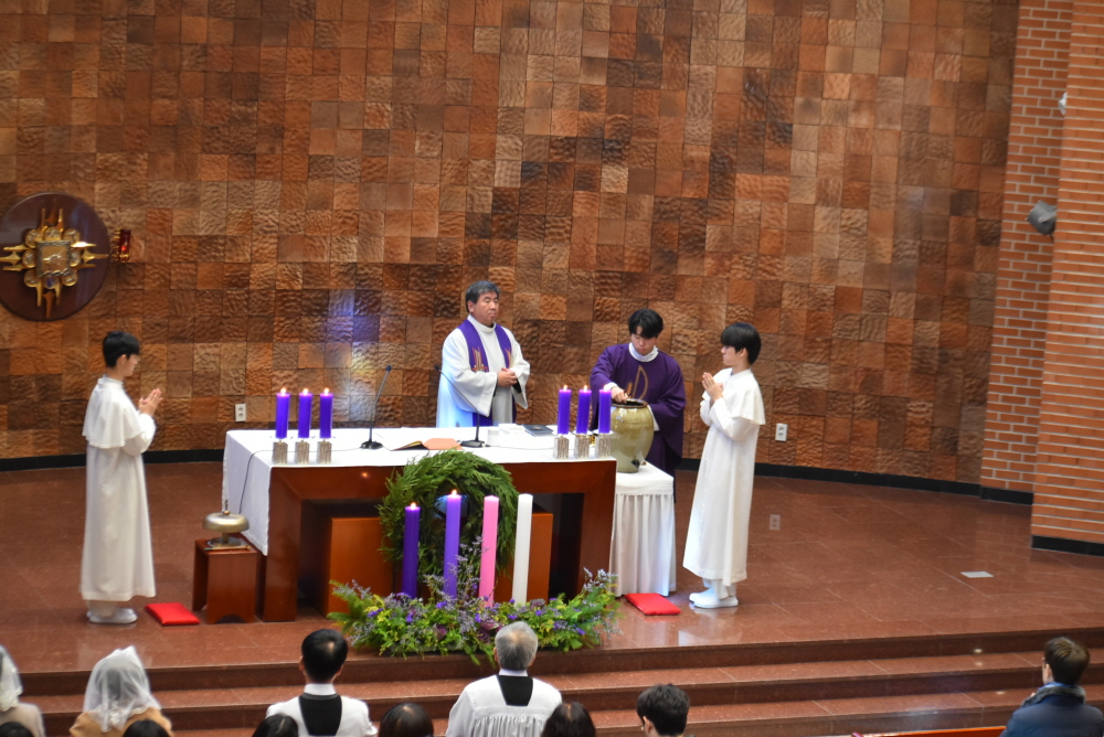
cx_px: 552
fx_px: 3222
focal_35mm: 105
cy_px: 368
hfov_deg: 19.4
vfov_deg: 13.1
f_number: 4.5
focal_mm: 70
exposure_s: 1/60
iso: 1100
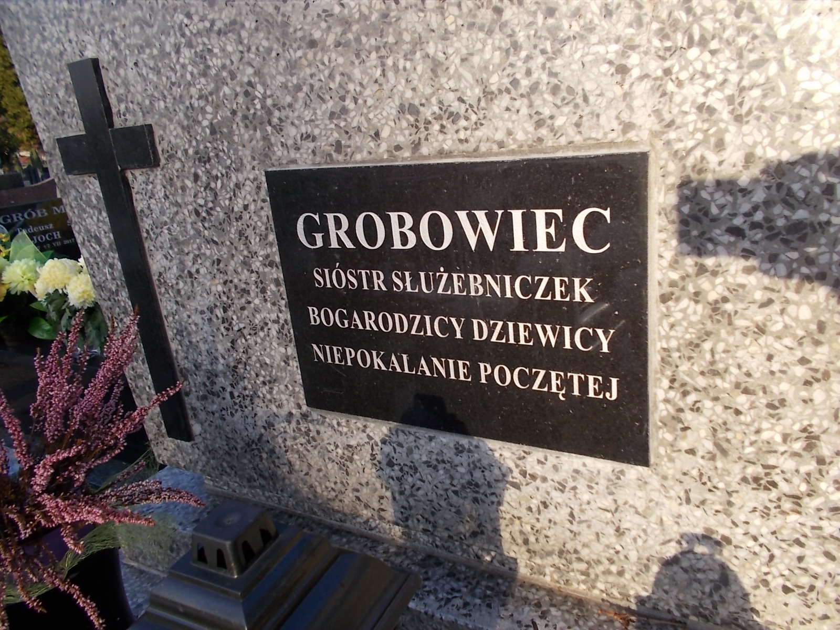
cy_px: 315
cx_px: 420
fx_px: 631
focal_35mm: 26
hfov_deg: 67.3
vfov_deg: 53.1
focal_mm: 4.6
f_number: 3.2
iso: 80
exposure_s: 1/250
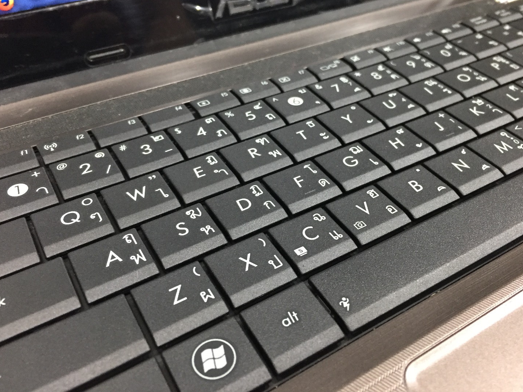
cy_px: 170
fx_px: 499
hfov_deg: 55.3
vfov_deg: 42.9
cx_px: 283
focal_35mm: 33
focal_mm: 4.15
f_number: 2.2
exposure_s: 1/20
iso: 250
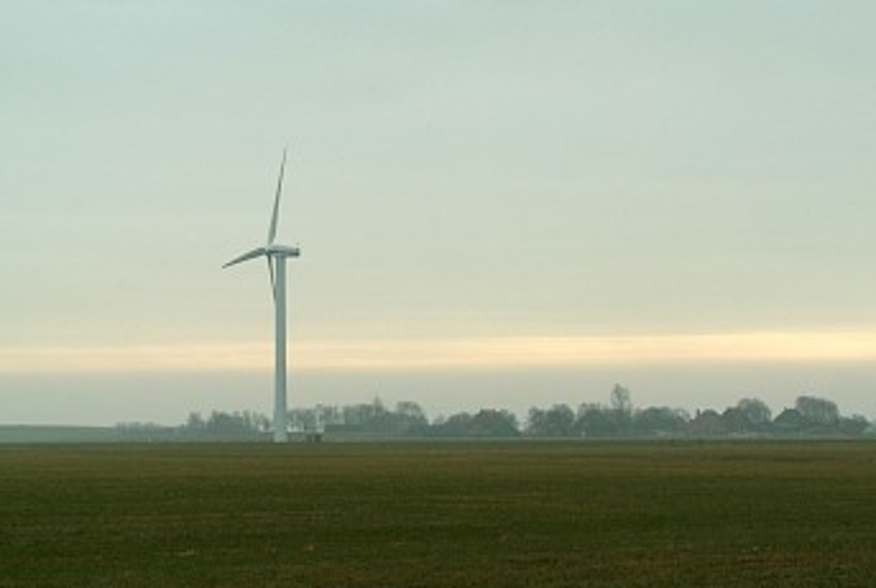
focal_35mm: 114
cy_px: 234
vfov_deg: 12.1
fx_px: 2779
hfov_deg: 17.9
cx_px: 490
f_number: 4.8
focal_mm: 58
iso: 400
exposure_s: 1/1500
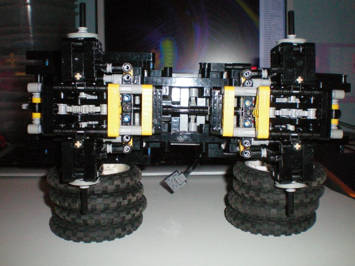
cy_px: 129
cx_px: 185
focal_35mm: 40
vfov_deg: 36.0
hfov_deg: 46.8
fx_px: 410
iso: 400
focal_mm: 6.3
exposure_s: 1/60
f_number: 4.6
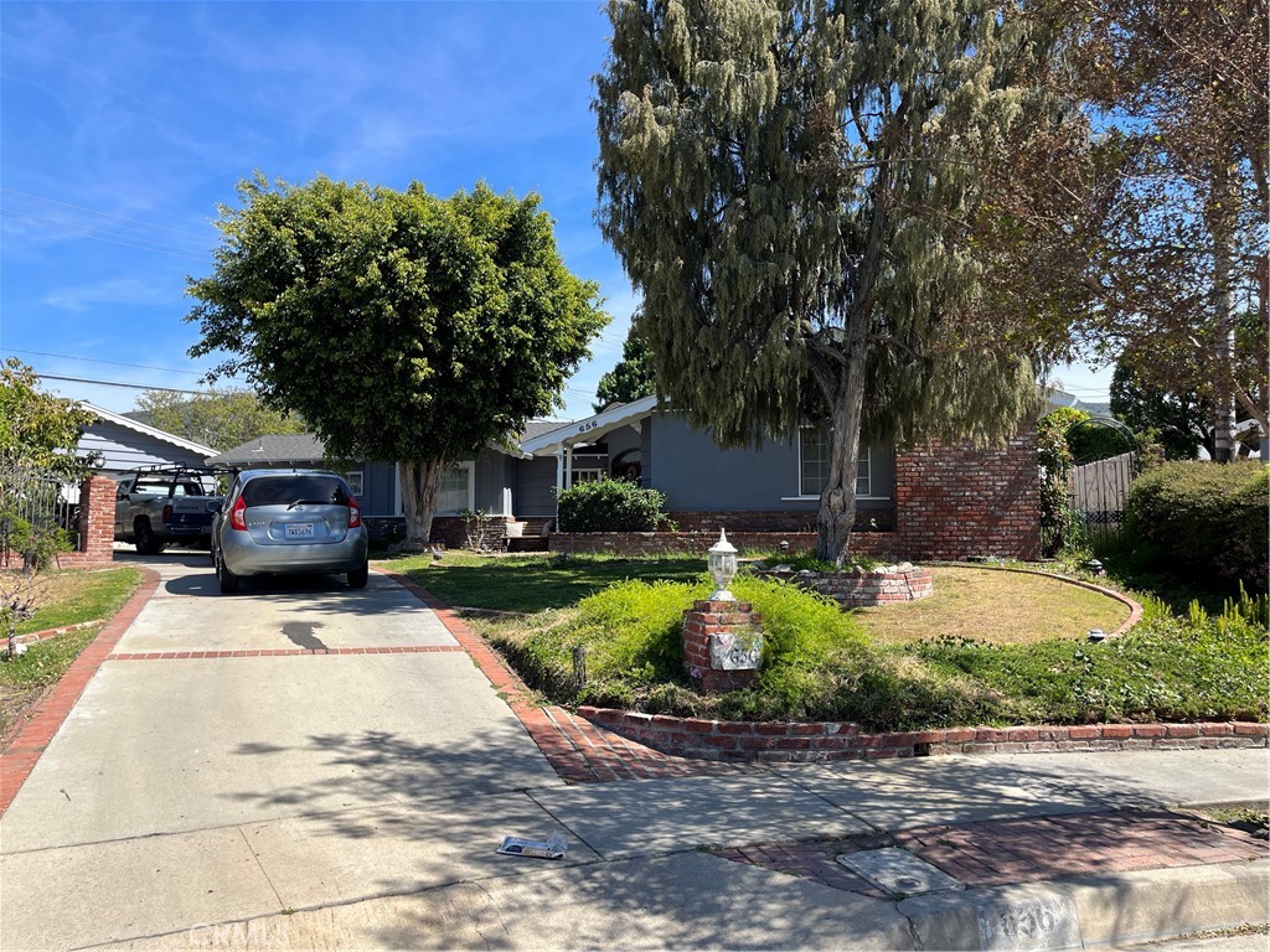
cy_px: 476
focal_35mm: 26
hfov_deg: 67.3
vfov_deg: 53.1
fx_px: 954
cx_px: 635
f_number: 1.6
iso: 50
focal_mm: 5.1
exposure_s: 1/2024
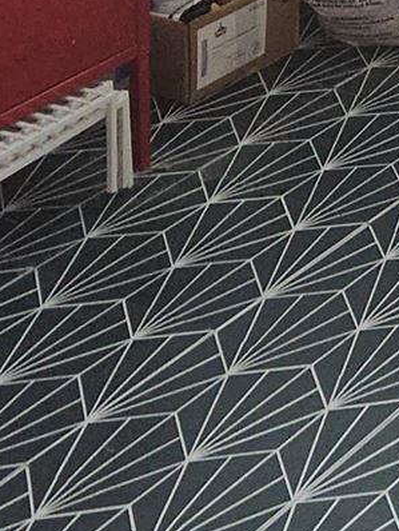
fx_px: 2042
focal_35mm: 133
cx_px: 823
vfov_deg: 13.5
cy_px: -370
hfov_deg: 10.2
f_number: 1.8
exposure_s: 1/60
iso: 125
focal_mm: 5.4
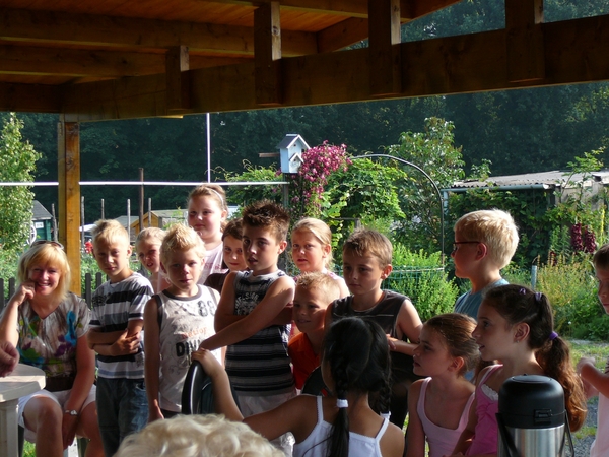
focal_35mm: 65
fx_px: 1144
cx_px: 304
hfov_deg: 29.8
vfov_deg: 22.6
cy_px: 228
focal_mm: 9.7
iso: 80
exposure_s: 1/250
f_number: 3.6
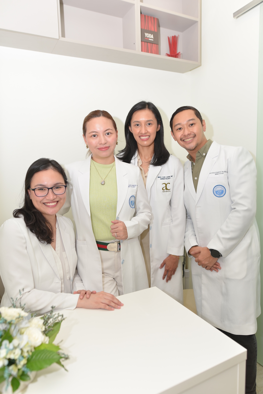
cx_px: 132
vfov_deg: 73.7
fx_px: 263
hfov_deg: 53.2
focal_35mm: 24
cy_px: 197
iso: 250
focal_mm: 24
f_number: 3.2
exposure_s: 1/160
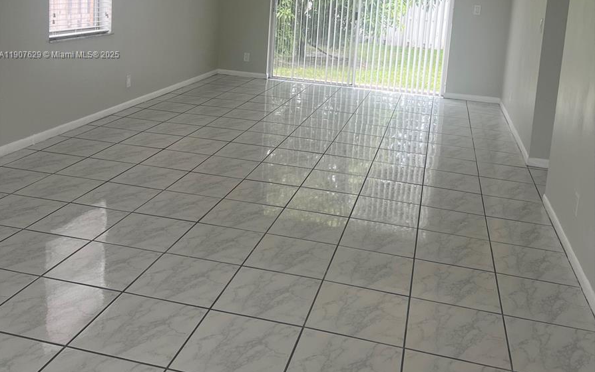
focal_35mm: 37
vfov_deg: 33.1
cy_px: 55
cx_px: 297
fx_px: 600
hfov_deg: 52.7
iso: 40
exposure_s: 1/183
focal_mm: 5.7
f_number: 1.5
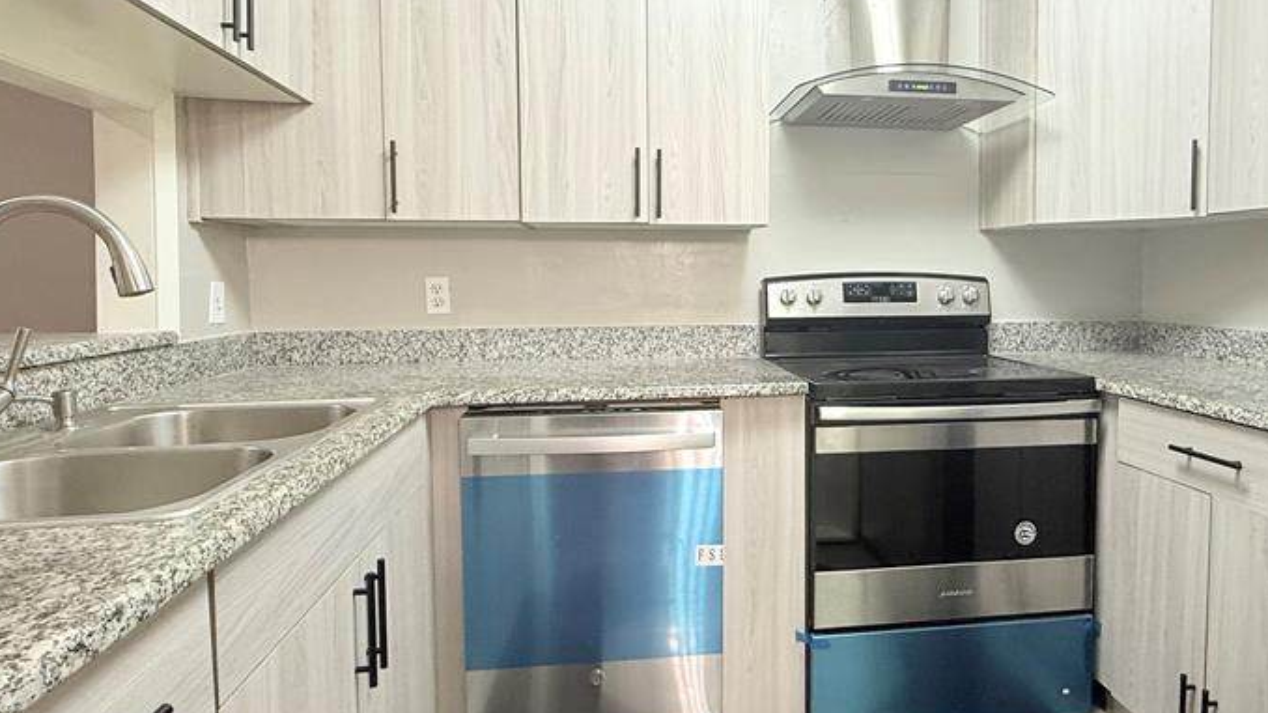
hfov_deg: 78.2
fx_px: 773
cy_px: 312
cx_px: 726
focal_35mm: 23
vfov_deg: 49.4
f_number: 2.2
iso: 200
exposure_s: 1/60
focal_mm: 2.22
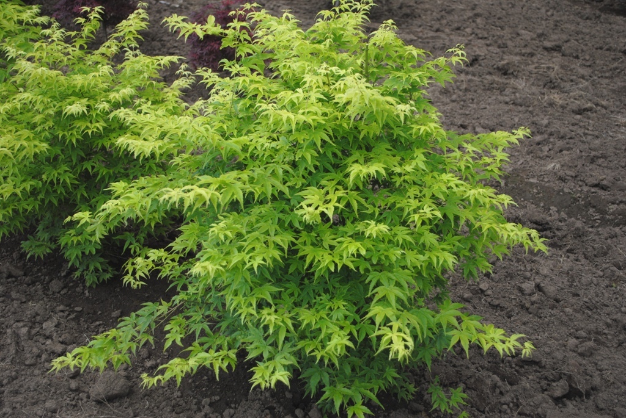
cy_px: 209
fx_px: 914
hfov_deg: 37.8
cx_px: 313
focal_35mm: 52
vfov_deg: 25.8
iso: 200
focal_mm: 35
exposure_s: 1/200
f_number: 5
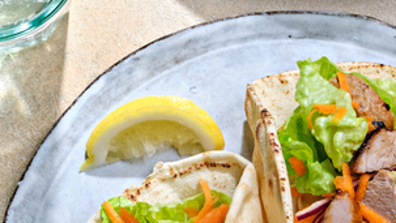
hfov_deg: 11.7
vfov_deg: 6.6
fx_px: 1934
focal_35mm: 184
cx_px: 231
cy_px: 262
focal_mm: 63
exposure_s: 1/80
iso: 640
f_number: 7.1
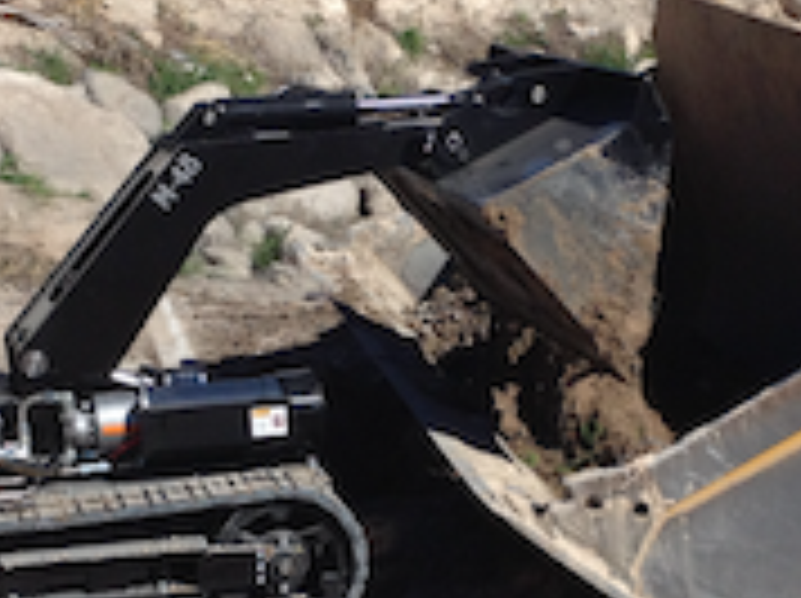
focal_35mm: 69
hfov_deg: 27.8
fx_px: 1594
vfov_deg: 21.3
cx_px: 198
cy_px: 310
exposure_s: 1/3247
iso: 50
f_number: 2.4
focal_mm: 4.28
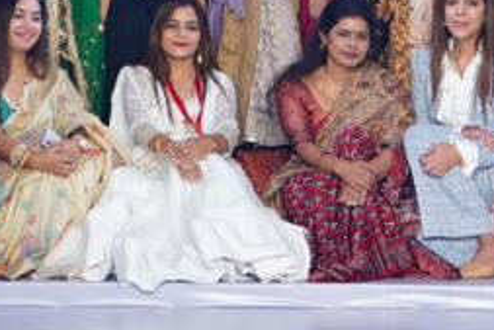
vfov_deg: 5.0
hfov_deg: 7.6
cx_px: 320
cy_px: -220
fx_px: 3721
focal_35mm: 271
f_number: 4.5
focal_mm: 45
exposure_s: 1/100
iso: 400
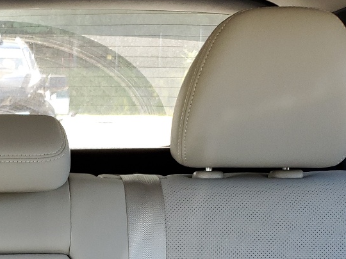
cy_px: 374
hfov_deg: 23.1
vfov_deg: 17.4
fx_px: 770
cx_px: -74
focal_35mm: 77
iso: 50
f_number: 1.5
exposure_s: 1/222
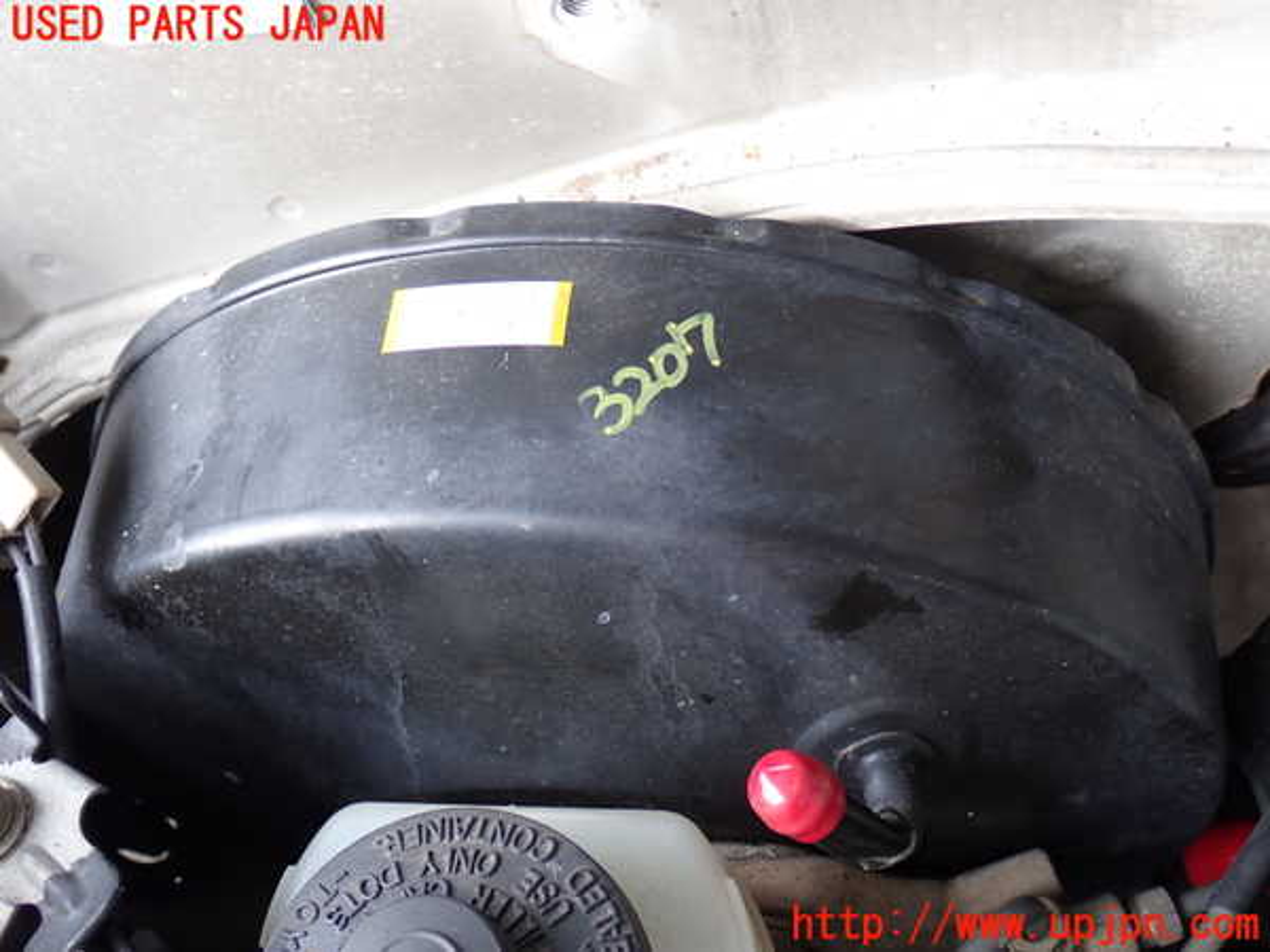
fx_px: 1614
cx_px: 635
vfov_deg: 32.9
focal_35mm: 44
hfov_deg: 42.9
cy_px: 476
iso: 200
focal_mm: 7.84
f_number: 2.9
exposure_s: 1/60
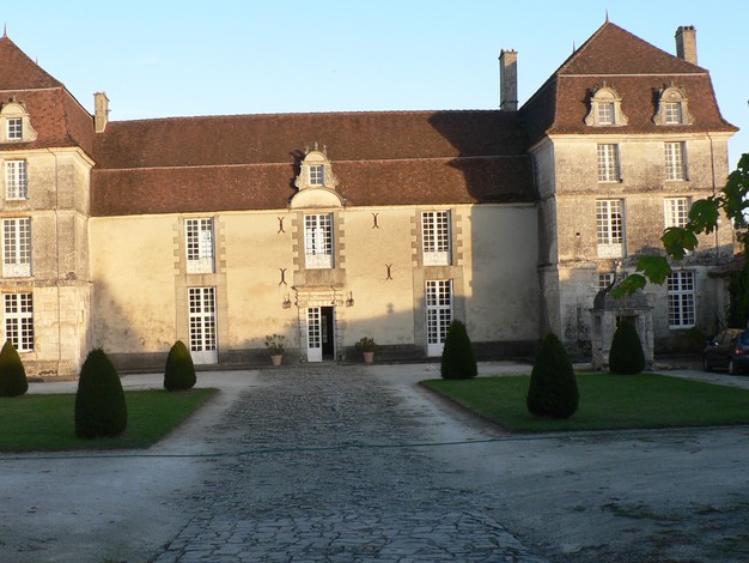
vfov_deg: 31.5
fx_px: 996
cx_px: 318
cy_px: 265
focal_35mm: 46
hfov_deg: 41.1
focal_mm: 6
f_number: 4
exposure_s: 1/100
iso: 80
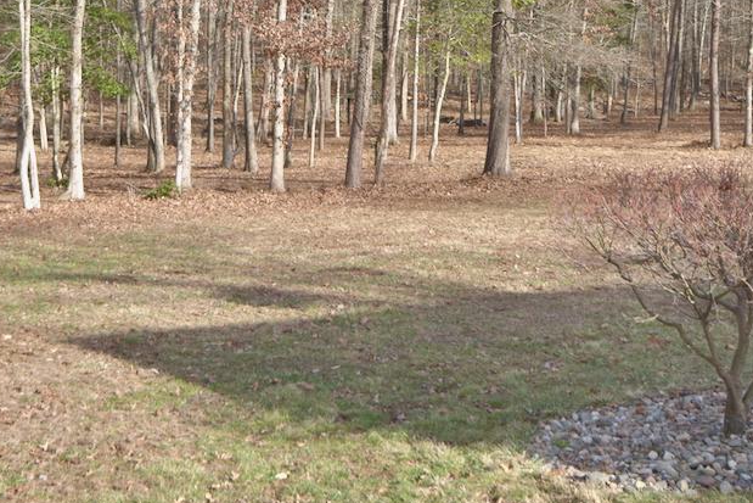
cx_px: 253
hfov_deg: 32.1
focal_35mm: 62
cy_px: 65
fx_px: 1297
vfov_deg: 21.5
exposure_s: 1/250
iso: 400
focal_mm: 20
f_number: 8
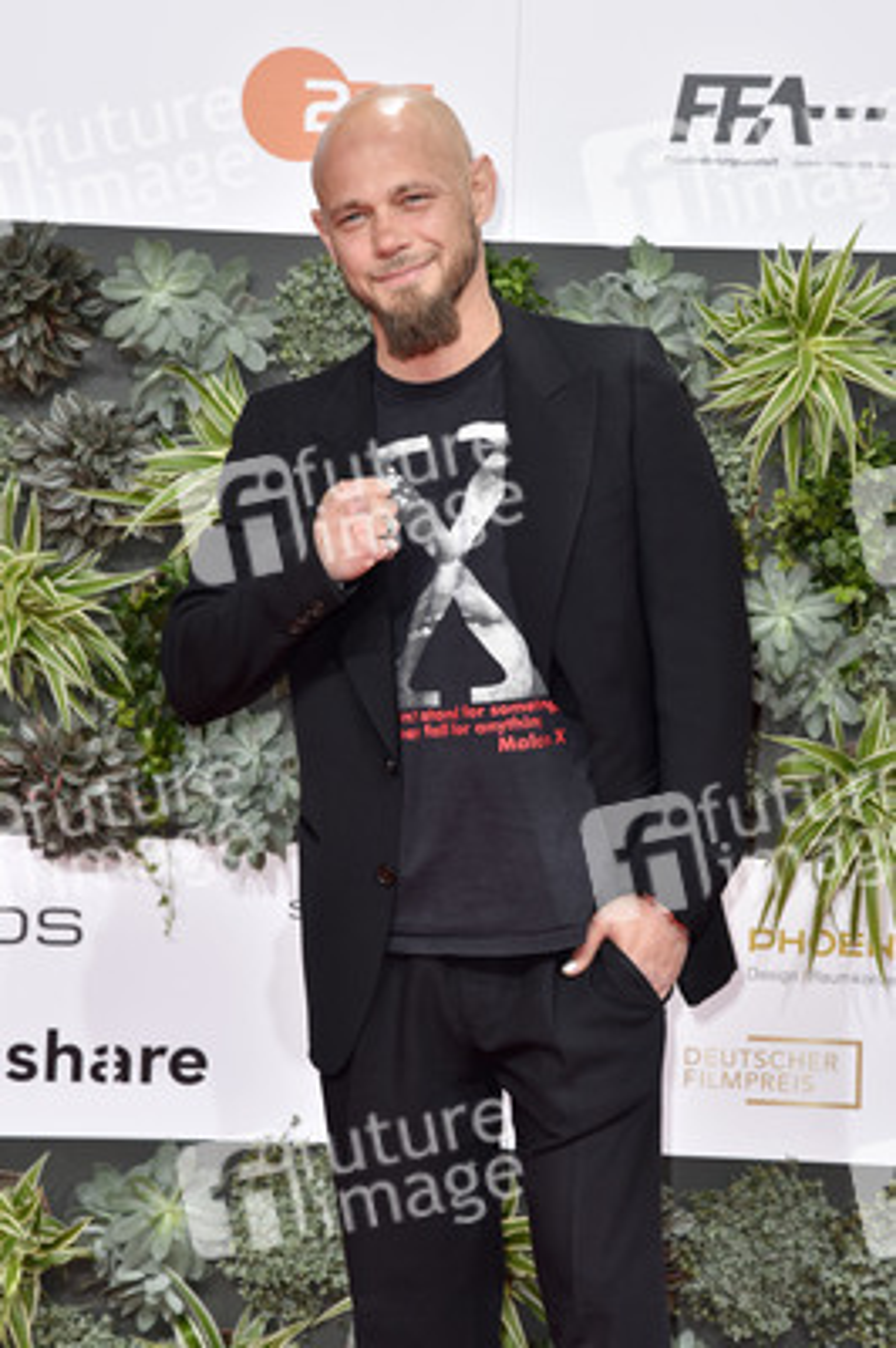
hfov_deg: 11.4
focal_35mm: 120
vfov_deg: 17.1
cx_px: 448
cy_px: 674
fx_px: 4487
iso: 400
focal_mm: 120
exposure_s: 1/160
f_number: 6.3
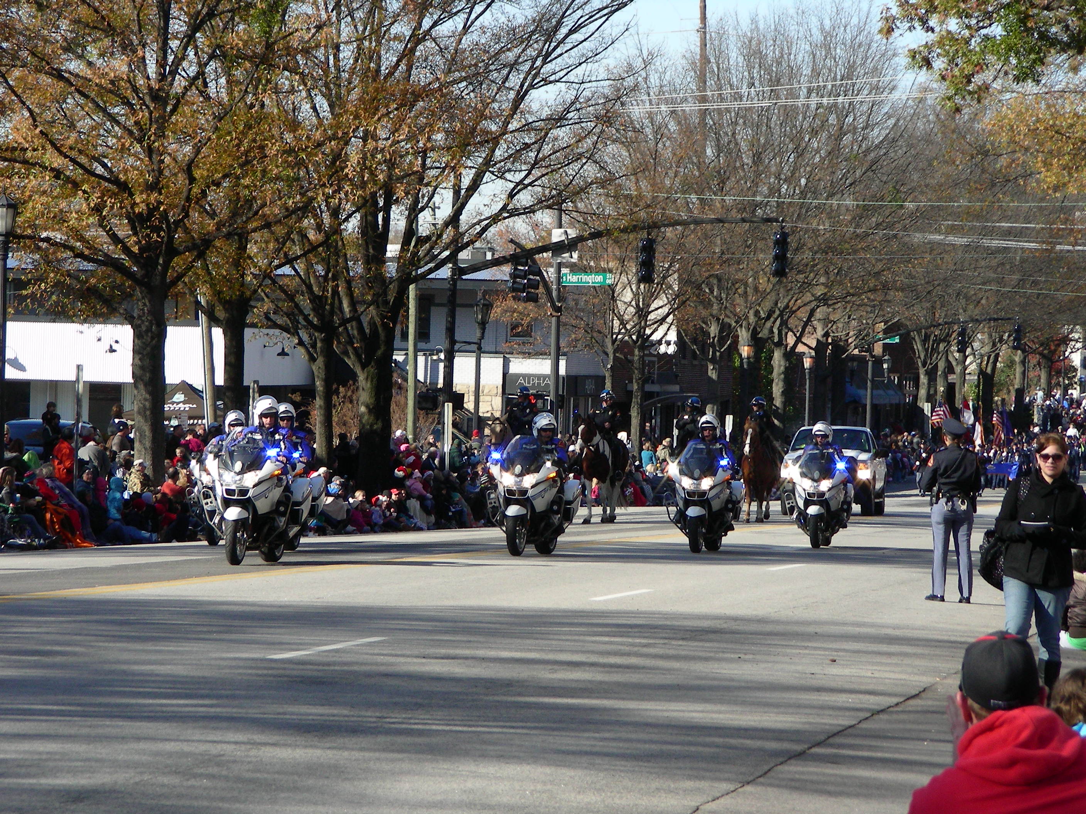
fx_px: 4643
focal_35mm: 148
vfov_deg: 10.0
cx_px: 543
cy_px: 407
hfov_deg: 13.3
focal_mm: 24.7
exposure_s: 1/365
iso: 50
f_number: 4
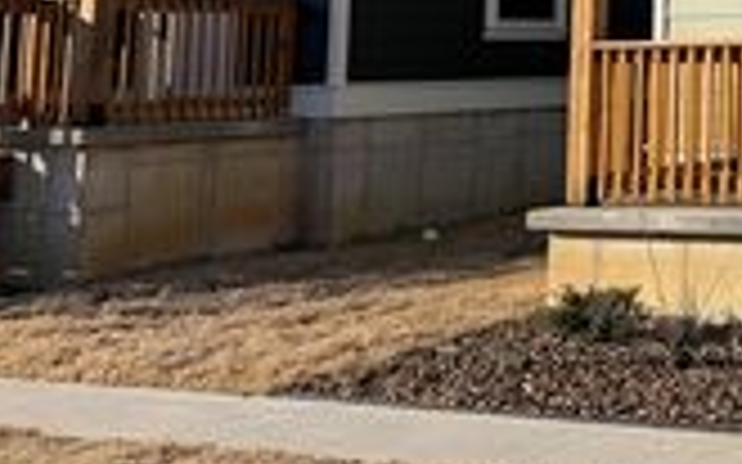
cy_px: -173
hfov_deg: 23.2
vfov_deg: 15.9
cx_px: 1007
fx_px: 1557
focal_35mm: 77
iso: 80
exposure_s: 1/4673
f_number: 1.78
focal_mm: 6.76
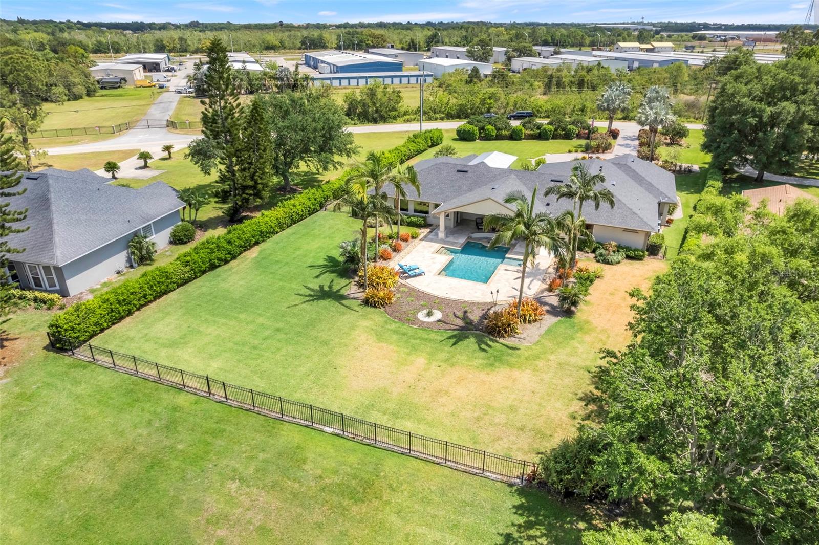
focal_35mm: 22
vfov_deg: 57.2
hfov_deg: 78.6
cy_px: 272
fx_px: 500
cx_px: 410
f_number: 2.8
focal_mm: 8.38
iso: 120
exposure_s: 1/320
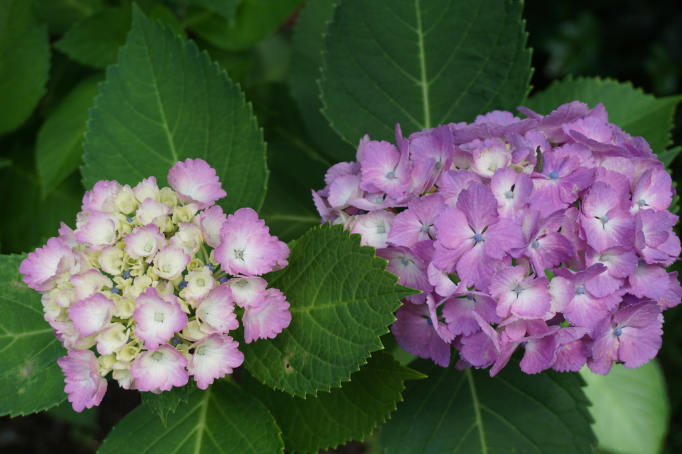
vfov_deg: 28.1
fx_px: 909
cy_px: 227
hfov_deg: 41.1
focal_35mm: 48
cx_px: 341
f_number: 5
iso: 100
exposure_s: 1/160
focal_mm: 32
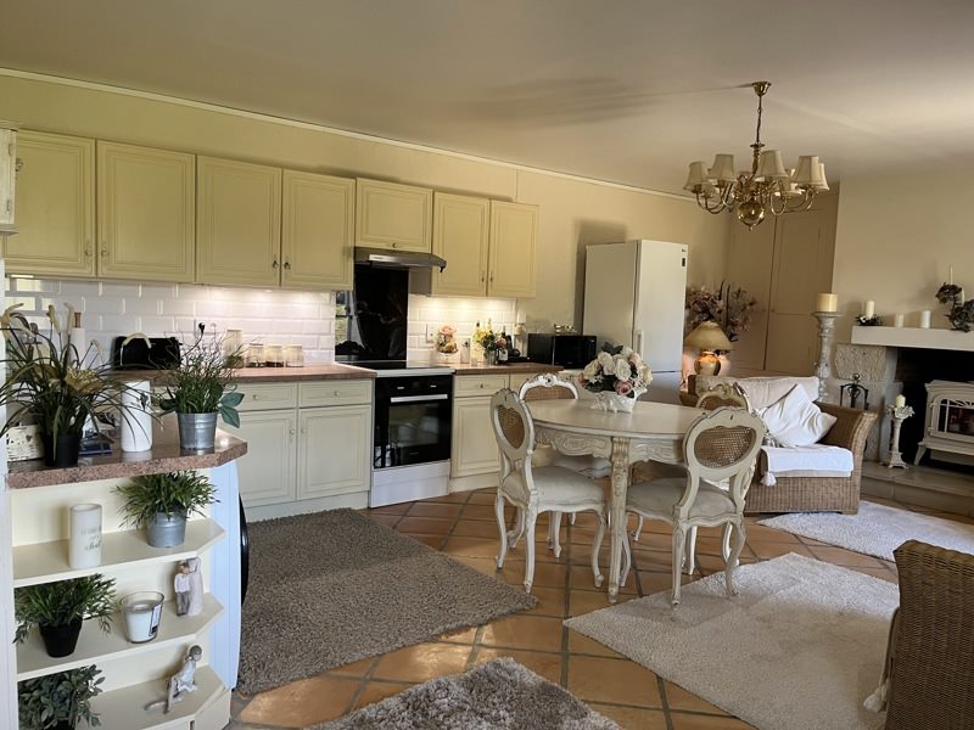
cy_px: 365
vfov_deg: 53.1
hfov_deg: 67.3
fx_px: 732
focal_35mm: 26
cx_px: 487
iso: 80
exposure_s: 1/50
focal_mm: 5.1
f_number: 1.6
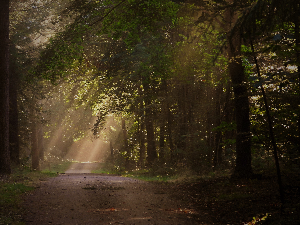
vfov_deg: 6.9
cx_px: 150
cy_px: 112
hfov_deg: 9.2
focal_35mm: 215
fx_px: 1863
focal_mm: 38.6
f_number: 5.6
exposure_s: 1/50
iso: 200
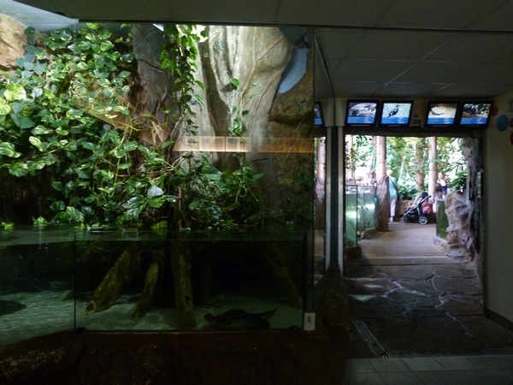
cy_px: 192
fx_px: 370
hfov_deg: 69.4
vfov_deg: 54.9
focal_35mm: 25
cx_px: 256
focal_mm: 4.5
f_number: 3.6
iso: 400
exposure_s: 1/25
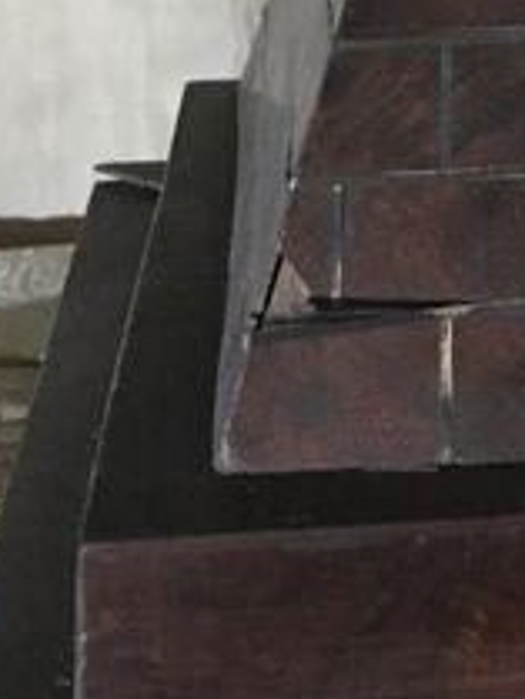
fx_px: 1960
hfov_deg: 14.9
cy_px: -391
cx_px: 563
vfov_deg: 17.8
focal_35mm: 97
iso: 160
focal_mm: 4.15
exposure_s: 1/8
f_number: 2.2
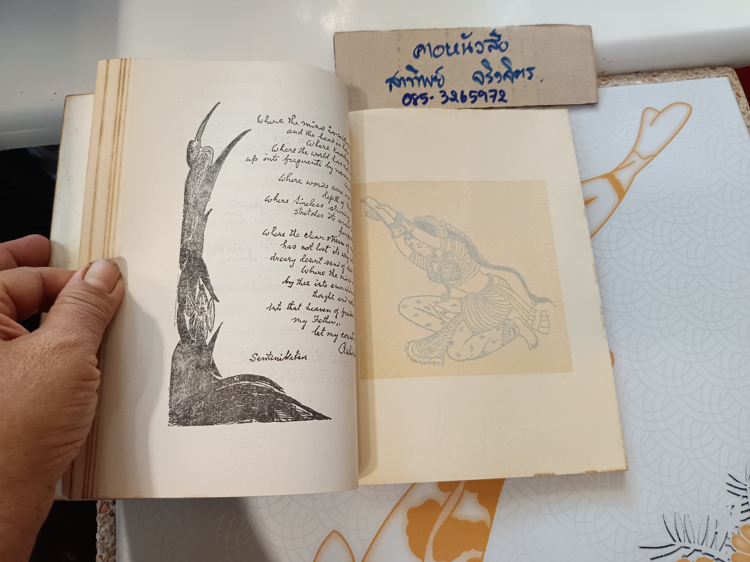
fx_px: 520
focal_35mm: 24
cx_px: 375
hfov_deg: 71.6
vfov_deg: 56.8
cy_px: 281
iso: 370
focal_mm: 5.31
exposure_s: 1/50
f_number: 1.7
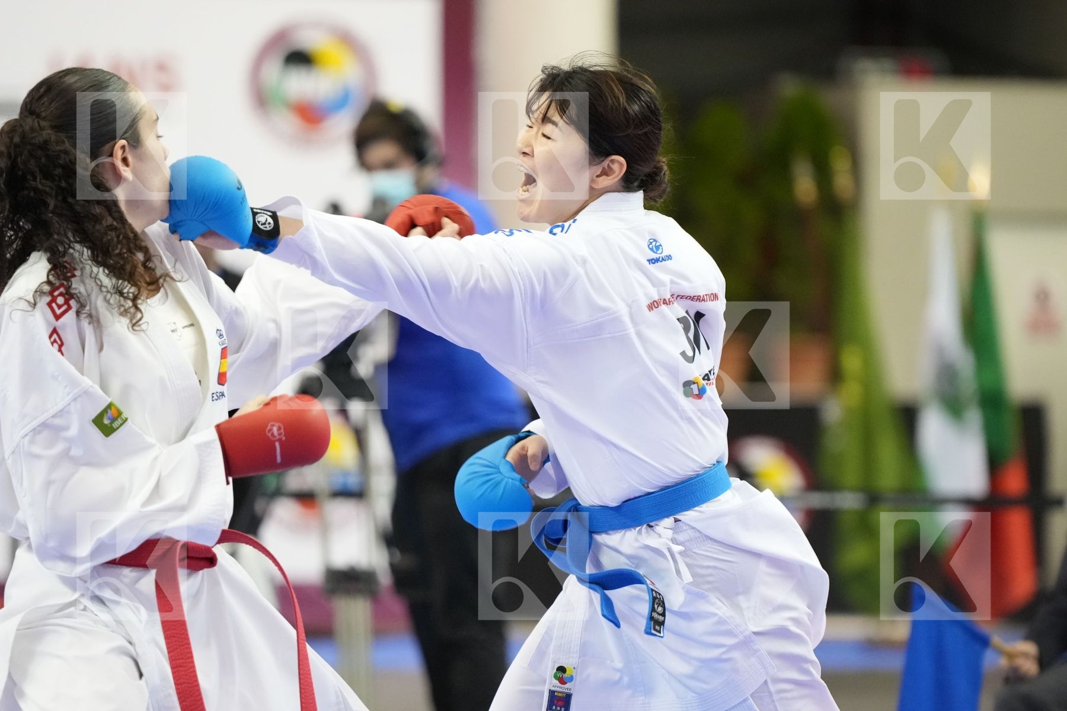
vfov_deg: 5.2
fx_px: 7765
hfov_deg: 7.9
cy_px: 356
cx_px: 534
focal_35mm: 262
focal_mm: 175
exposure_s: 1/1000
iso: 4000
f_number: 2.8
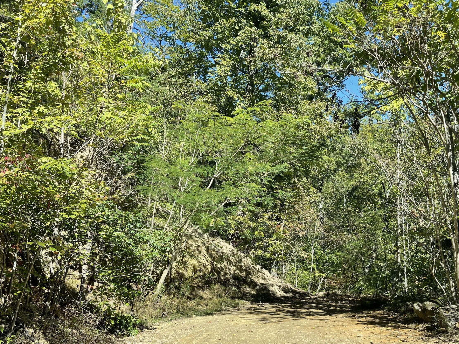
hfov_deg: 52.4
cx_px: 270
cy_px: 210
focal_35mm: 35
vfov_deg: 40.5
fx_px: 464
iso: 32
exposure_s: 1/861
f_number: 1.6
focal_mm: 5.1
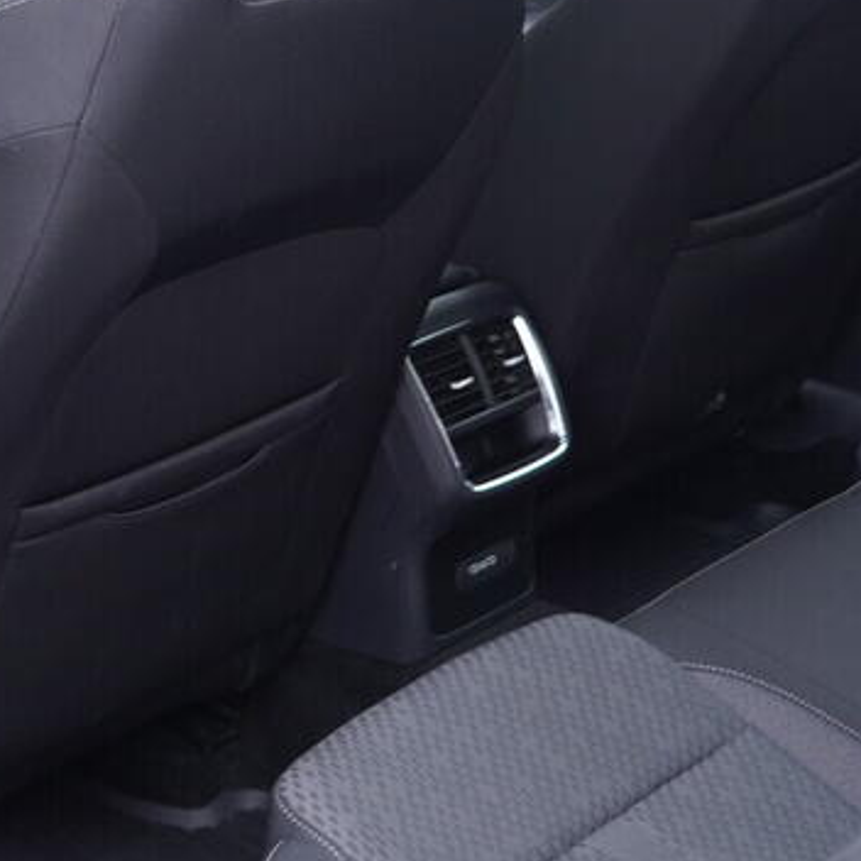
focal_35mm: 89
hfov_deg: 19.5
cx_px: 435
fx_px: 2505
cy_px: 427
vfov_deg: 19.5
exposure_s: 1/40
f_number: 2.8
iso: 320
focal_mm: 24
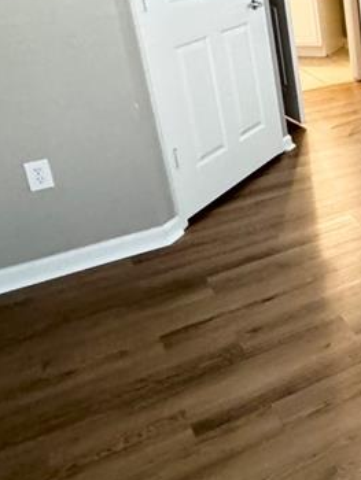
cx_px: 549
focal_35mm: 48
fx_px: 667
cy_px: 101
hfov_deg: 23.7
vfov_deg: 38.3
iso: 640
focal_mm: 2.22
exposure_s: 1/60
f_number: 2.2
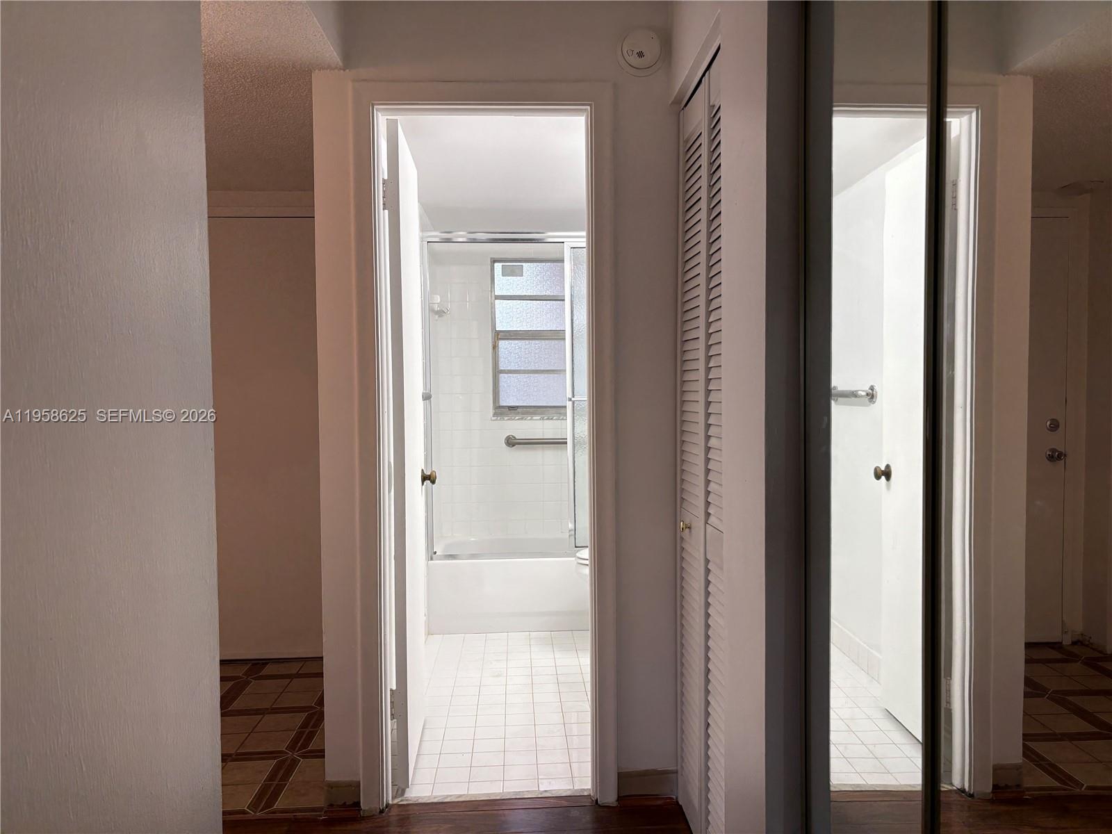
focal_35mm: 26
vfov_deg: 53.1
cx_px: 556
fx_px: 835
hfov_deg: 67.3
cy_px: 417
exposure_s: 1/120
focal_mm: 5.96
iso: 100
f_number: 1.6
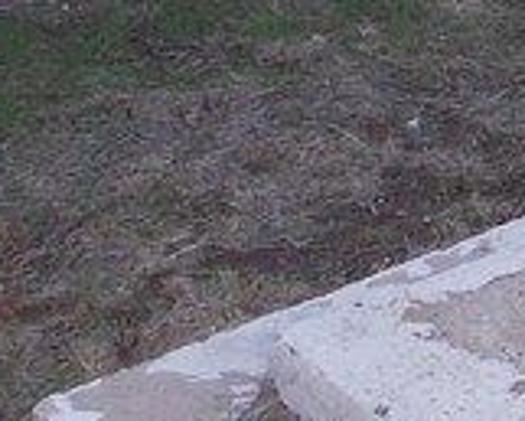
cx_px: 737
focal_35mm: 130
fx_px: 2021
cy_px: -55
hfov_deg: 14.0
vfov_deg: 11.7
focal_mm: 4
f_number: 2.7
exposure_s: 1/30
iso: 80
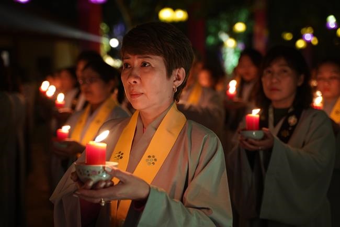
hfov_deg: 33.9
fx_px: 557
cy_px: 114
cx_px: 170
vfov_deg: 23.0
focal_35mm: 59
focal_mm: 59
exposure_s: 1/60
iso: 2500
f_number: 2.8
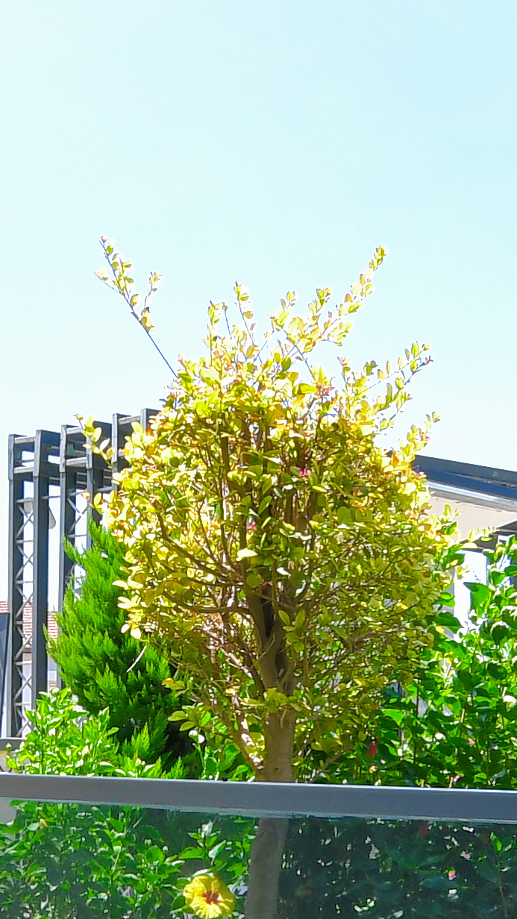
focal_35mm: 71
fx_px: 1730
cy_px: 665
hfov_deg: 16.9
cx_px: 132
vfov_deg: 29.4
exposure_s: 1/80
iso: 100
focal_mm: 10
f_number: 8
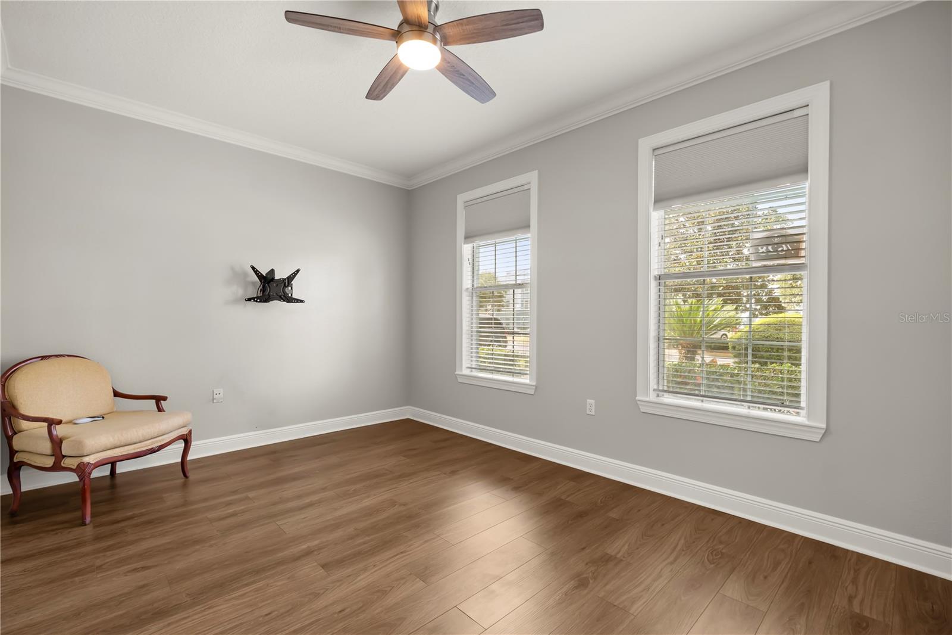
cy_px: 318
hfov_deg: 96.7
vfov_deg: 73.7
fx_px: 423
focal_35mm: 16
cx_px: 476
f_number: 4
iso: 160
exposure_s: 1/30
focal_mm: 16
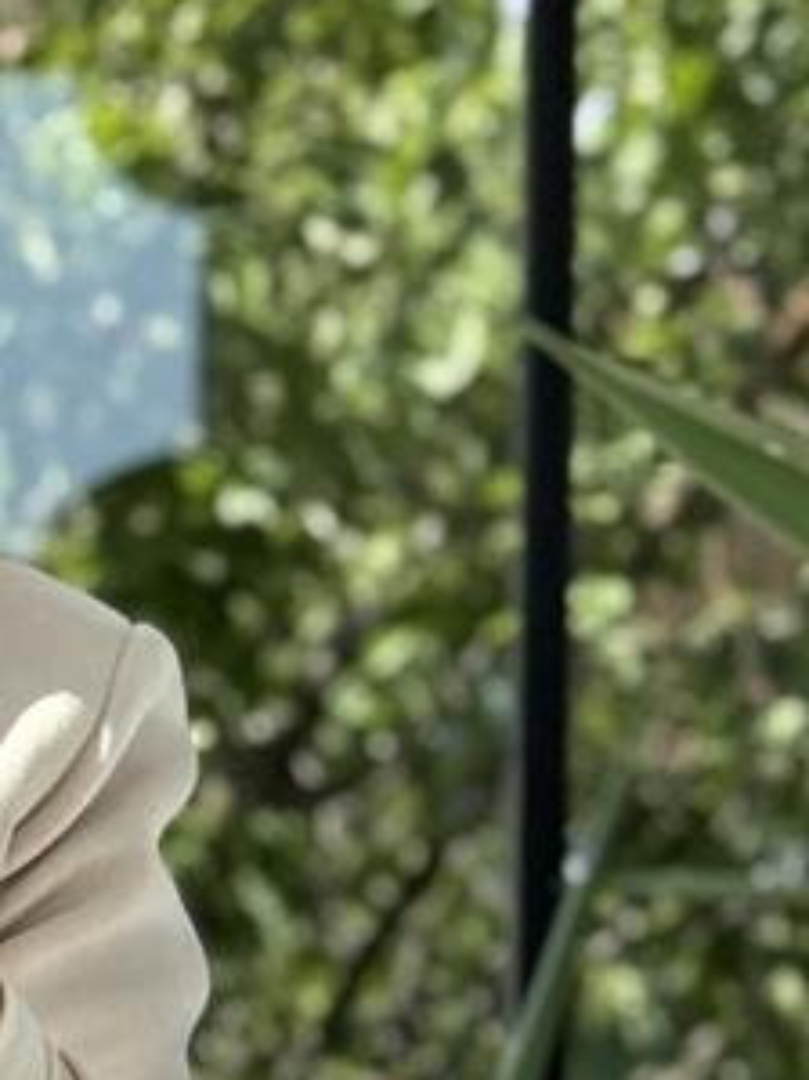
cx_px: -563
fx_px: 6673
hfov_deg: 6.8
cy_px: 1562
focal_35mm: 214
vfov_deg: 9.0
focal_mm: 6.76
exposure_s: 1/819
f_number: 1.78
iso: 64
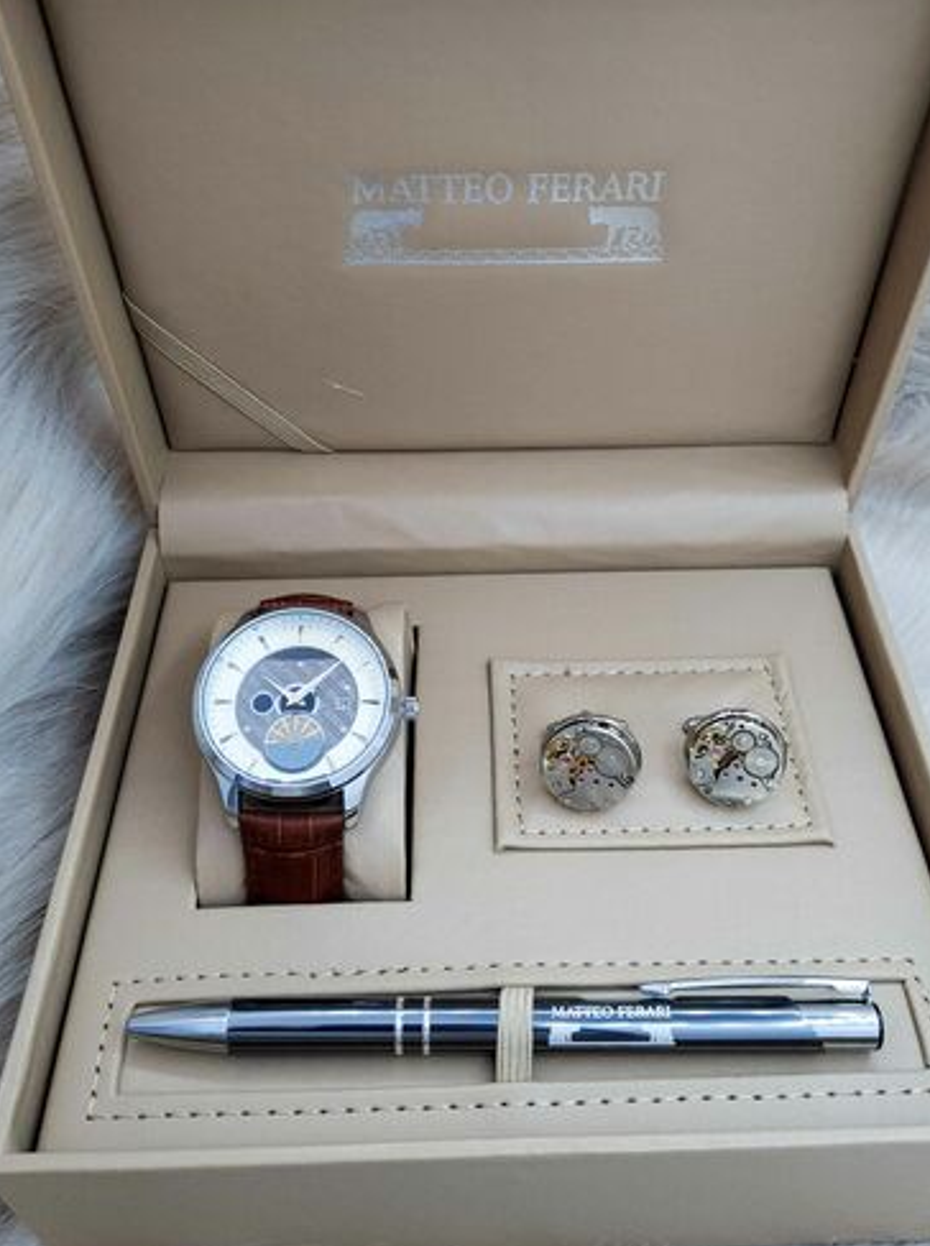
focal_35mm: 32
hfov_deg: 44.0
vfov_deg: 56.7
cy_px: 541
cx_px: 506
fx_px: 1150
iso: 50
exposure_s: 1/646
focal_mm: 5.4
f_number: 1.8
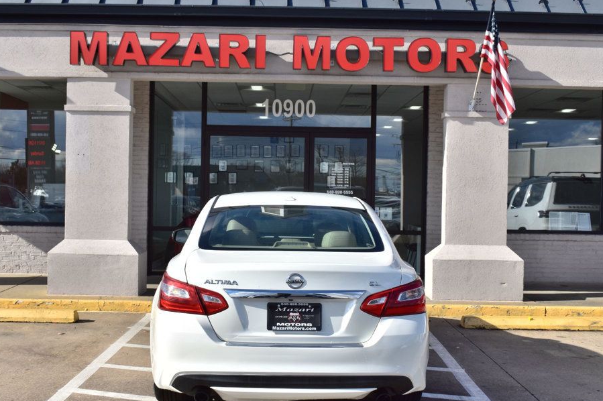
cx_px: 292
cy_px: 216
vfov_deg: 27.2
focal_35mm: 50
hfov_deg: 39.9
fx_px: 830
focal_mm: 29
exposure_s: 1/500
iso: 220
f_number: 11
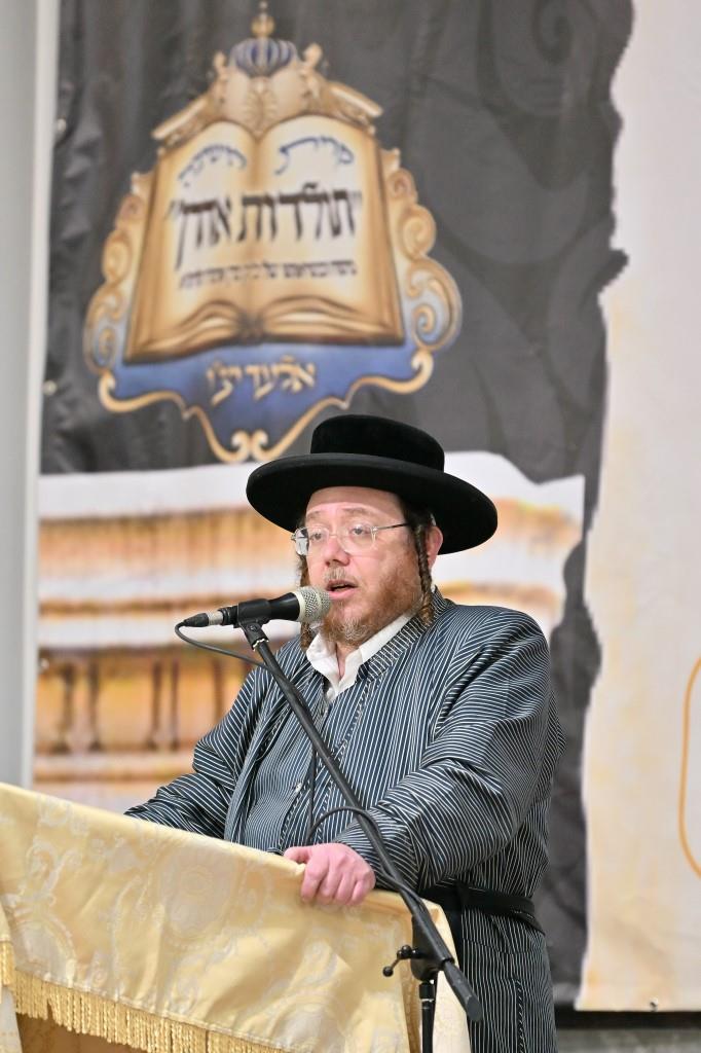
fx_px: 8768
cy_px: 526
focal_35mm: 300
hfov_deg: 4.6
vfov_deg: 6.9
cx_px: 350
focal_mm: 200
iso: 400
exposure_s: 1/320
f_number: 2.8
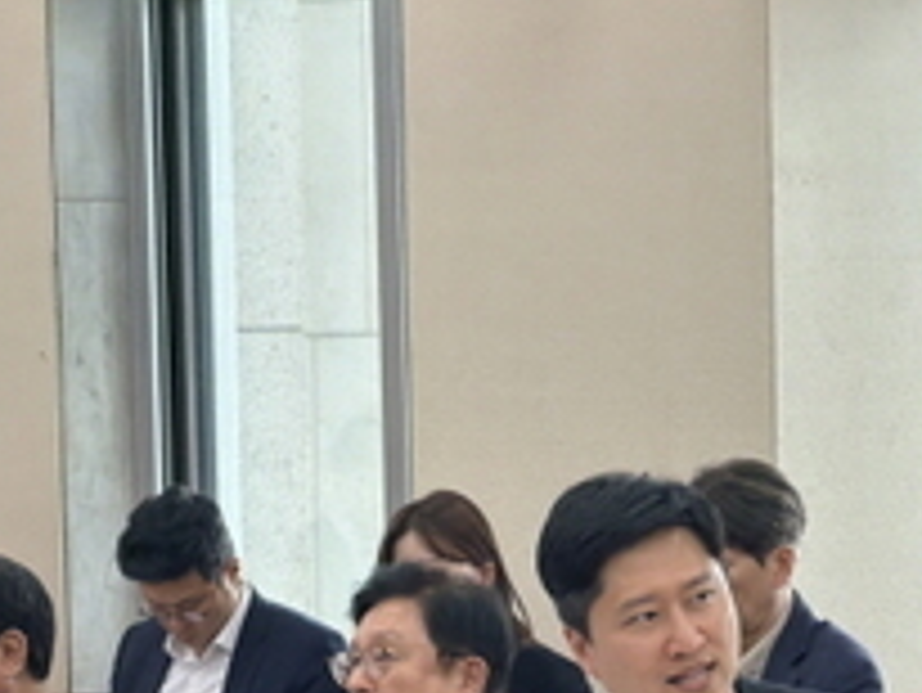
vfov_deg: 6.7
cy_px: 724
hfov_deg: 9.0
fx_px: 5863
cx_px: 688
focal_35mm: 220
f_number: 2.8
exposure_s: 1/120
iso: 200
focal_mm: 16.89
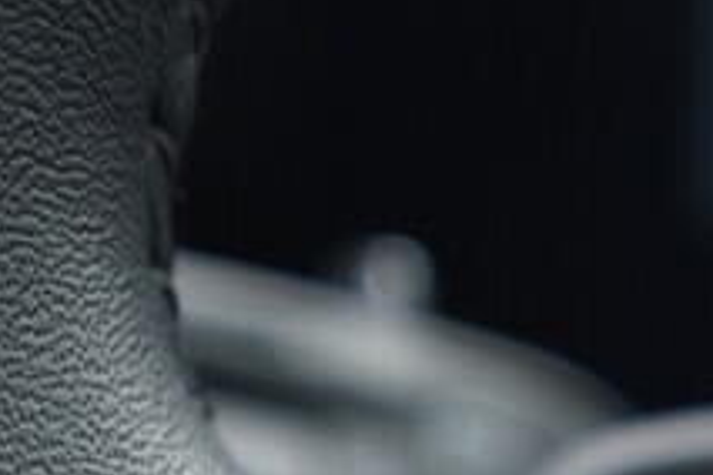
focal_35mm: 173
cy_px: 1062
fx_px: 3426
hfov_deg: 11.7
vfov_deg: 7.5
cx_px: 837
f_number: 2.8
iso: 250
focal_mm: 24
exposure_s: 1/40
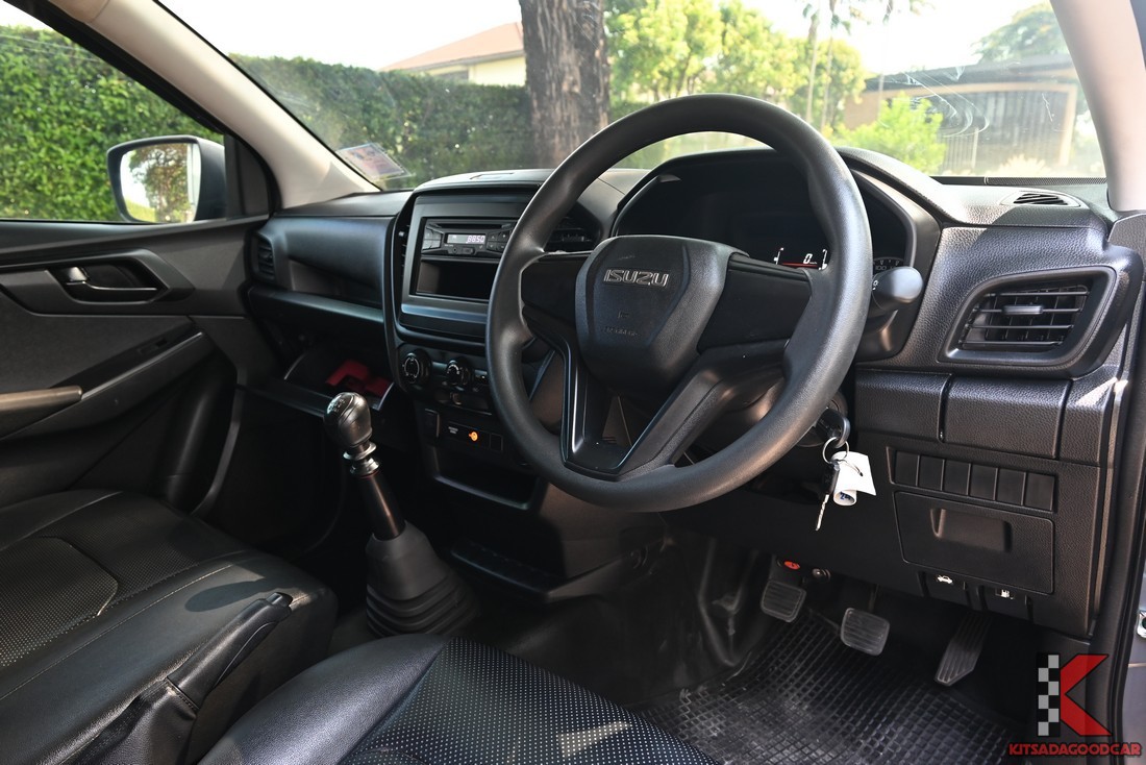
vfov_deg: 53.2
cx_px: 573
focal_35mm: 24
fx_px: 764
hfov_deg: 73.7
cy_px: 382
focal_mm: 24
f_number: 6.7
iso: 560
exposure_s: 1/30
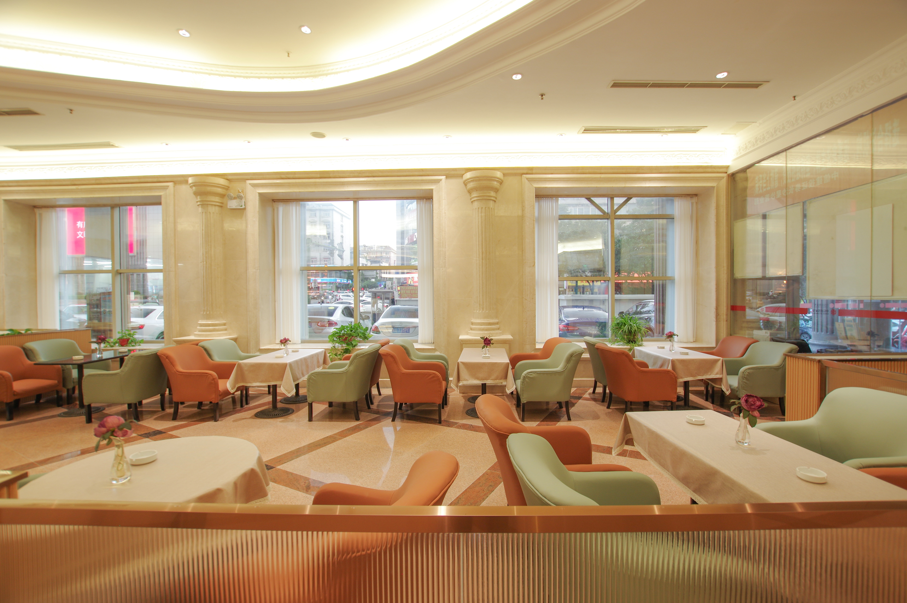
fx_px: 378
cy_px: 302
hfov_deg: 100.4
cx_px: 454
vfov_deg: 77.2
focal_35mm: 15
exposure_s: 1/5
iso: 200
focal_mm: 10
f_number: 4.5
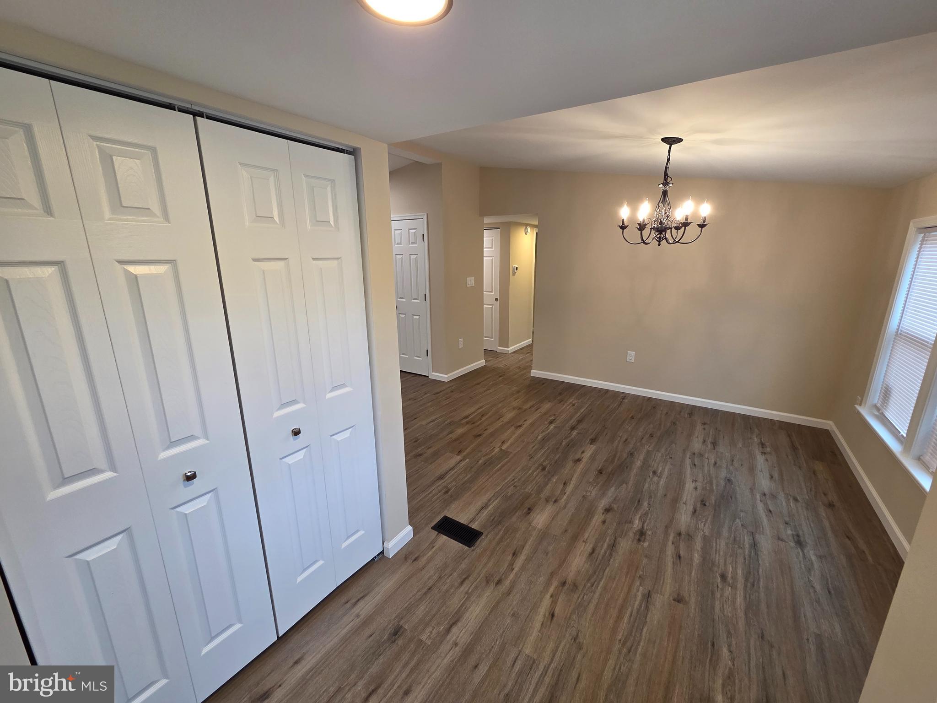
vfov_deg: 89.9
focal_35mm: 13
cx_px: 468
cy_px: 352
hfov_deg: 106.2
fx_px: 352
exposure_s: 1/60
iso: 160
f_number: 2.2
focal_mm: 2.2
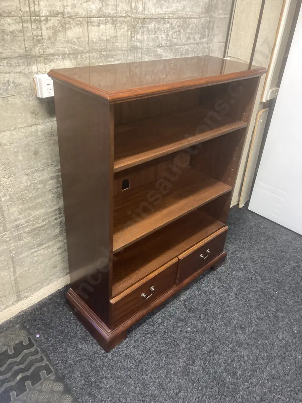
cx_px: 151
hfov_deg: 49.7
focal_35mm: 28
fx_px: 326
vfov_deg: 63.4
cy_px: 202
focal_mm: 3.99
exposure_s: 1/50
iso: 320
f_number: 1.8
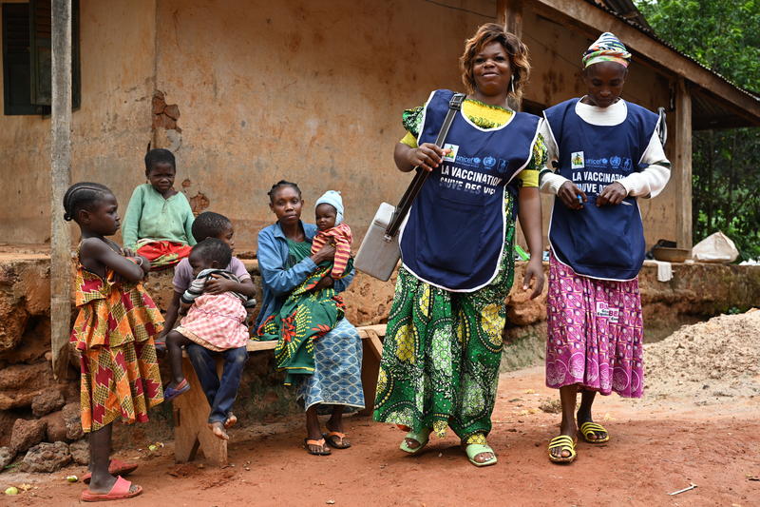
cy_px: 254
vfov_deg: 36.9
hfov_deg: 53.1
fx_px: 760
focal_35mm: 36
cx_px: 380
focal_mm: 36
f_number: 4
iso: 160
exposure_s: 1/640
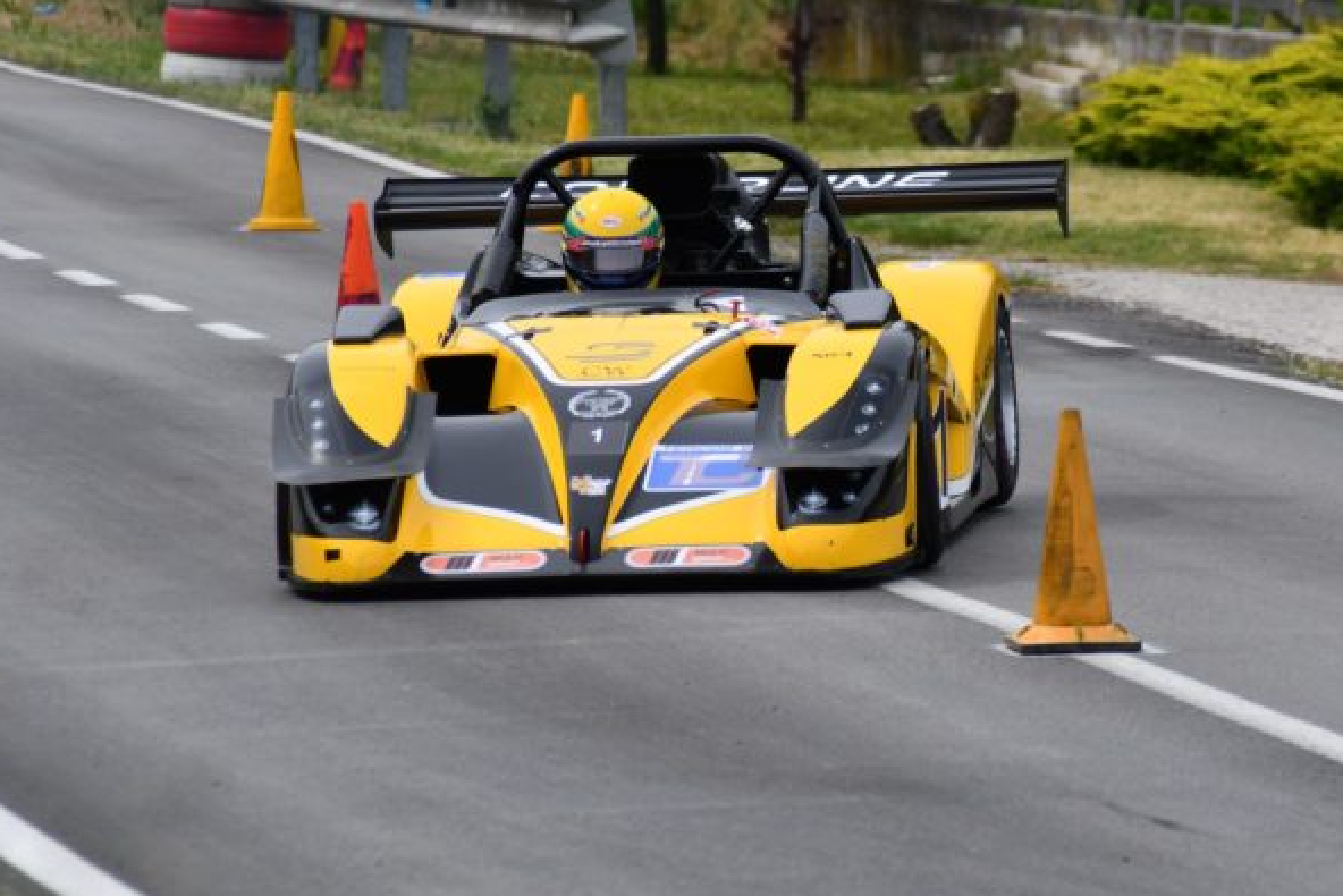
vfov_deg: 3.5
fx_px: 14477
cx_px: 765
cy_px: 413
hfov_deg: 5.3
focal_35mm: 388
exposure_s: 1/1600
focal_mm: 220
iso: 400
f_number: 7.1
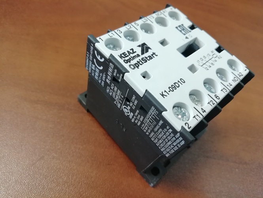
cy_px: 99
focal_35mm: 26
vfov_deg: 53.1
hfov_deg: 67.3
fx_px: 198
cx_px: 132
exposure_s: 1/33.3
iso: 200
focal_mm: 3.21
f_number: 2.2
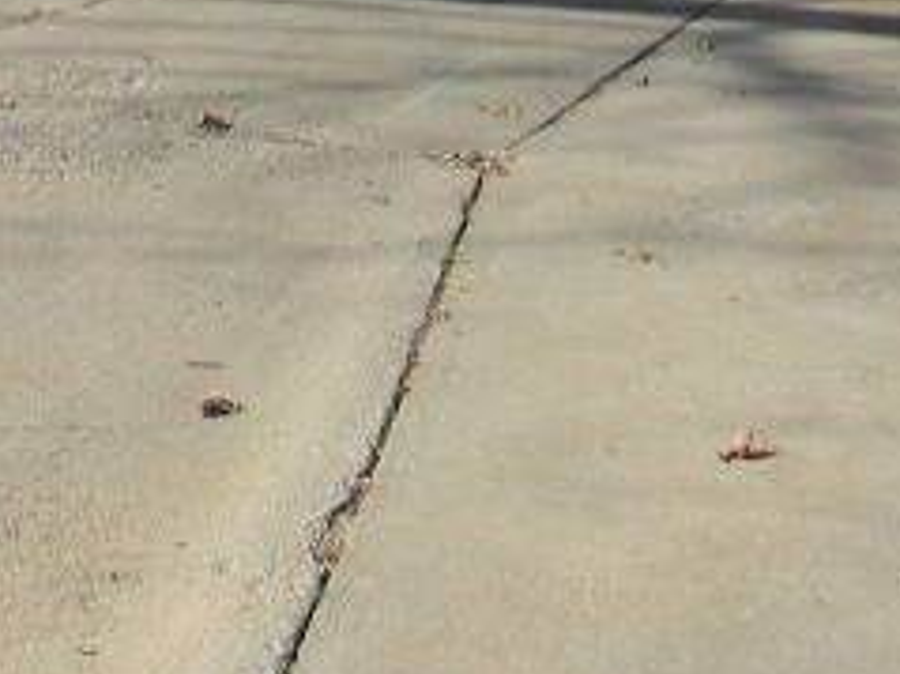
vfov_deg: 11.3
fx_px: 3118
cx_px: -158
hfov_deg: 15.8
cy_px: -602
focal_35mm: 120
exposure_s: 1/636
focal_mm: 5
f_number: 3.5
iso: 80
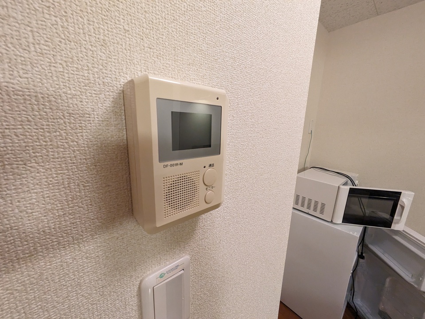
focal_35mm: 14
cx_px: 212
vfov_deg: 85.7
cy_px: 160
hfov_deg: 102.0
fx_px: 172
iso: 713
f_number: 2.2
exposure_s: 1/60
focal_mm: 1.83
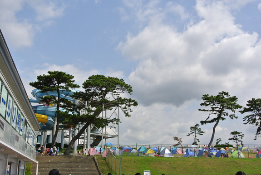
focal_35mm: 42
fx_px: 305
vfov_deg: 32.0
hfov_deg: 46.3
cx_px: 130
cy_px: 88
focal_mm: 15.7
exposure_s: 1/1000
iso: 100
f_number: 5
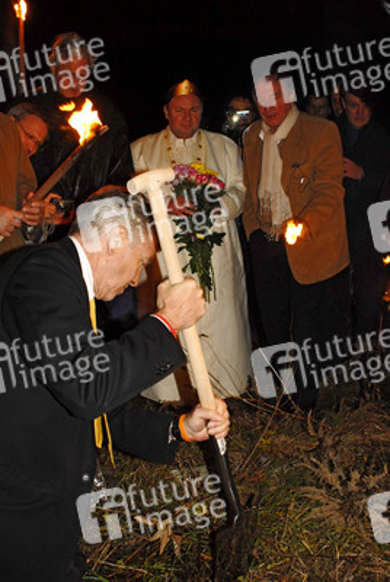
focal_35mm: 36
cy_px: 291
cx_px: 195
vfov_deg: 53.1
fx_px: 583
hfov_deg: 37.0
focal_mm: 24
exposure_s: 1/60
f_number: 6.3
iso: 400
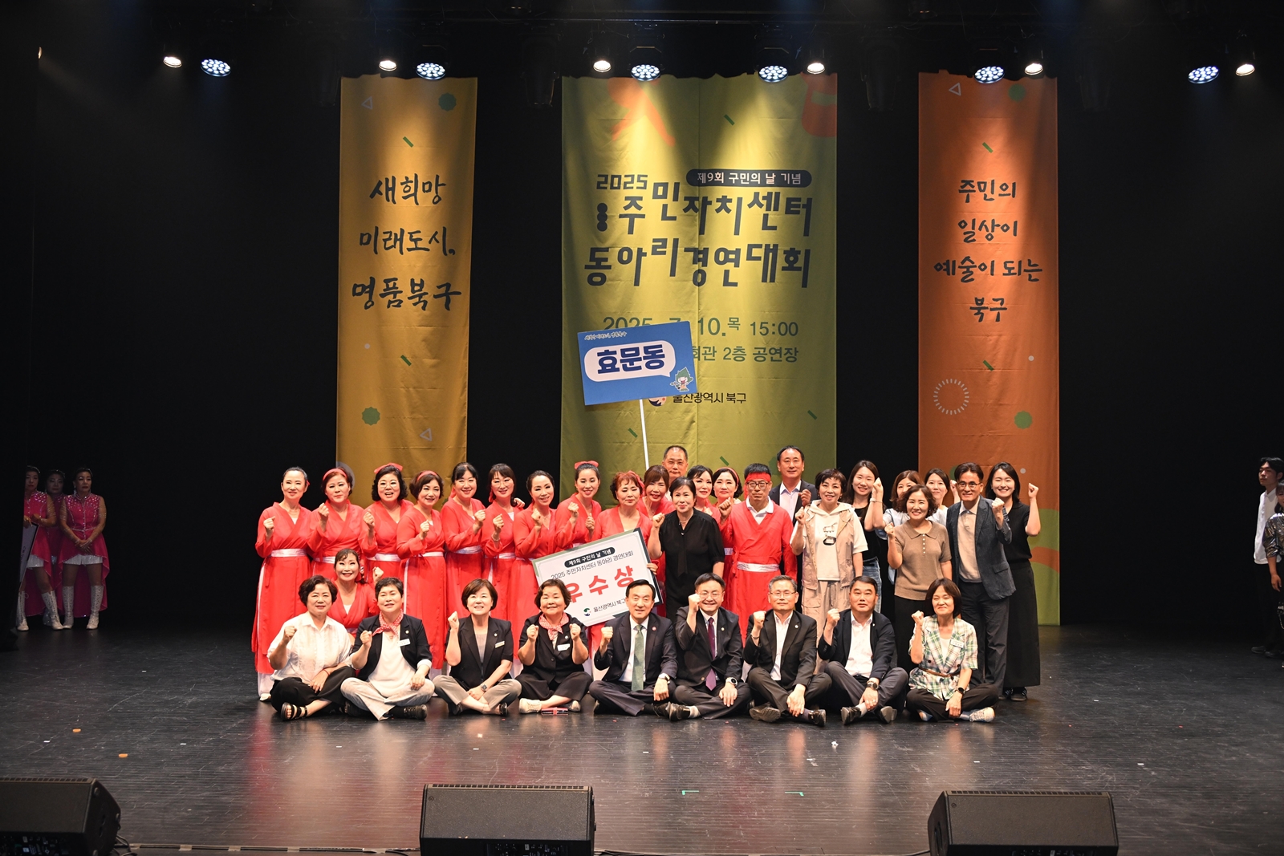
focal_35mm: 40
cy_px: 428
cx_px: 642
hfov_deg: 48.5
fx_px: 1427
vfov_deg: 33.4
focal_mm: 40
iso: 1600
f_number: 5
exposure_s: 1/160
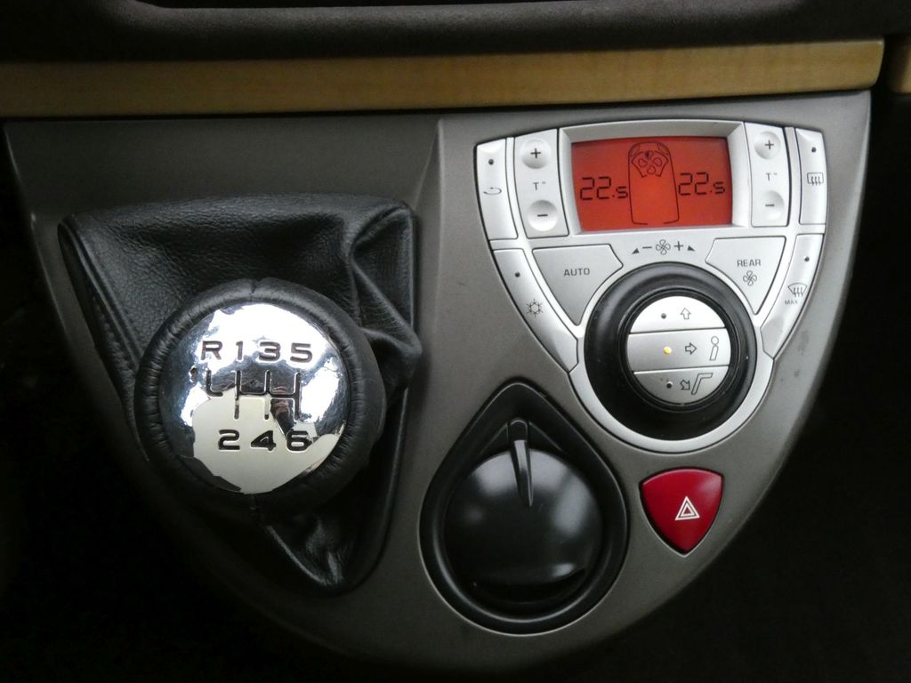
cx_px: 456
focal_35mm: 35
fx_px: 921
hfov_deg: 52.6
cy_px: 342
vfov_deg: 40.7
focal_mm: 6.2
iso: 1000
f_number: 5.6
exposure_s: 1/80
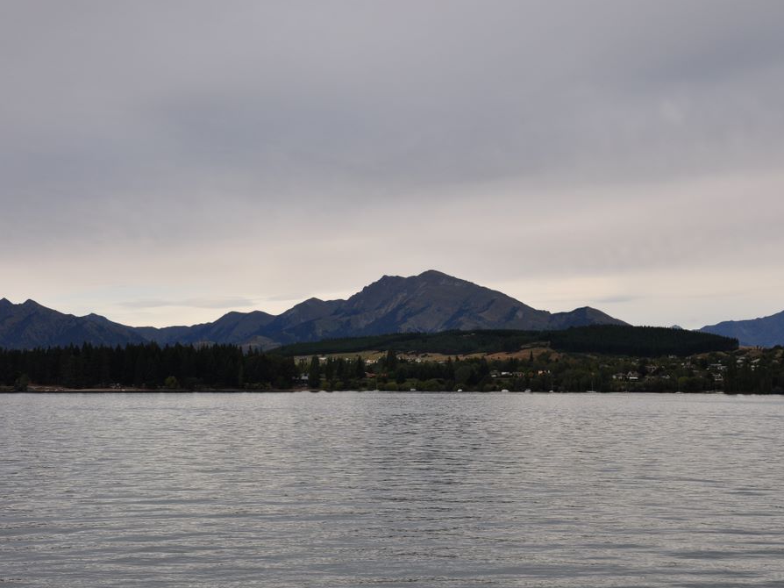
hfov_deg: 29.4
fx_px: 1494
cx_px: 421
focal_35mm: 66
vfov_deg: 22.2
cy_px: 297
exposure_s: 1/250
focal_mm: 40
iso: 200
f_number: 10
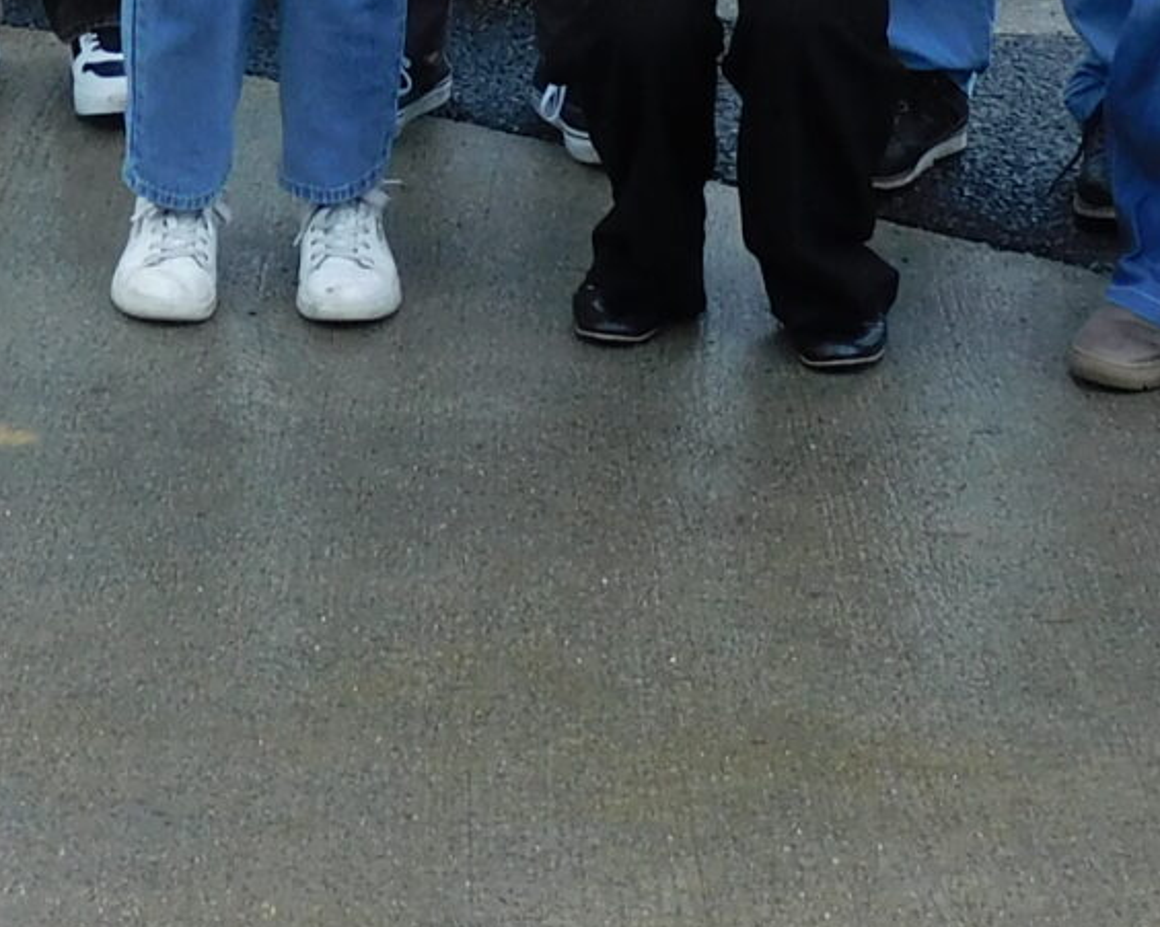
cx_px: 440
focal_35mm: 155
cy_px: -691
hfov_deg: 12.4
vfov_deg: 9.5
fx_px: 5320
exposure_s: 1/80
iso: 125
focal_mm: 6.3
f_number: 3.8
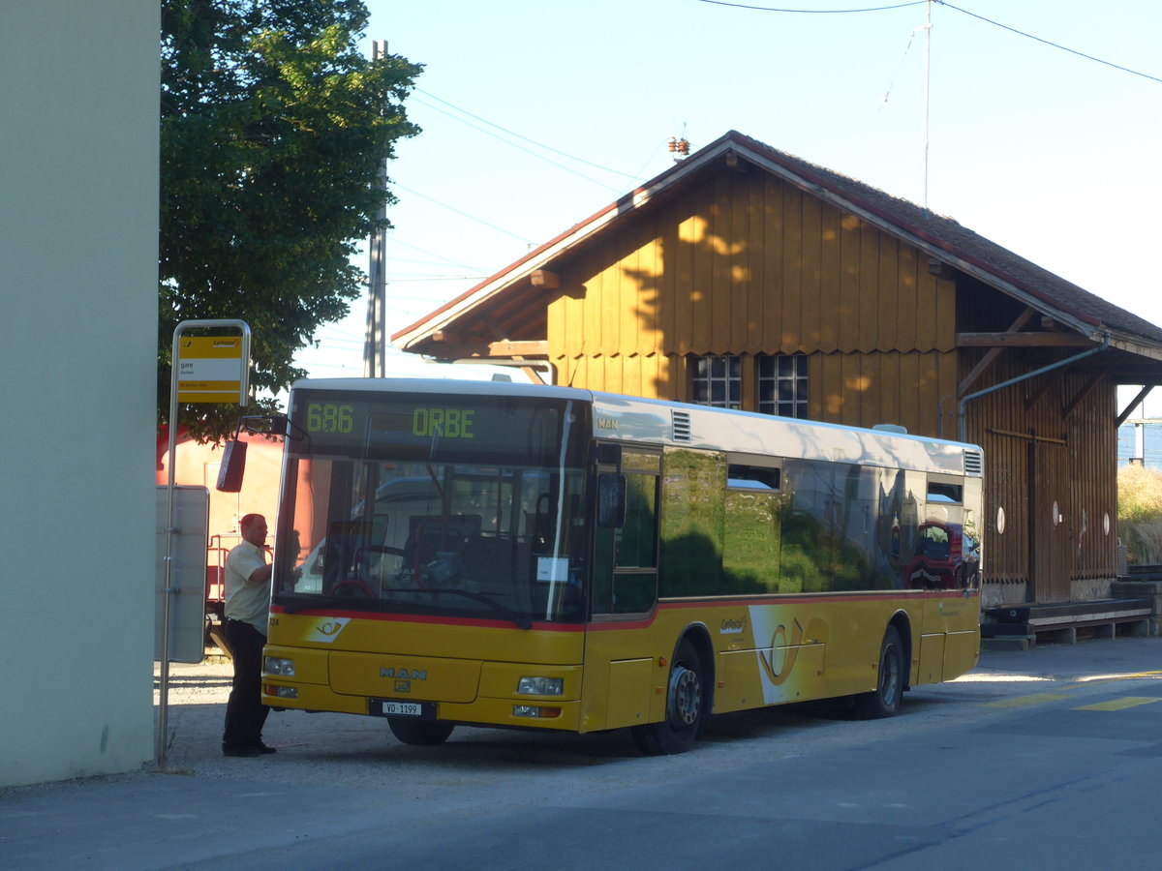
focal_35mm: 97
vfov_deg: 15.2
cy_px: 436
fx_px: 3256
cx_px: 581
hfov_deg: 20.2
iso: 80
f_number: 4.7
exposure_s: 1/125
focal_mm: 19.2
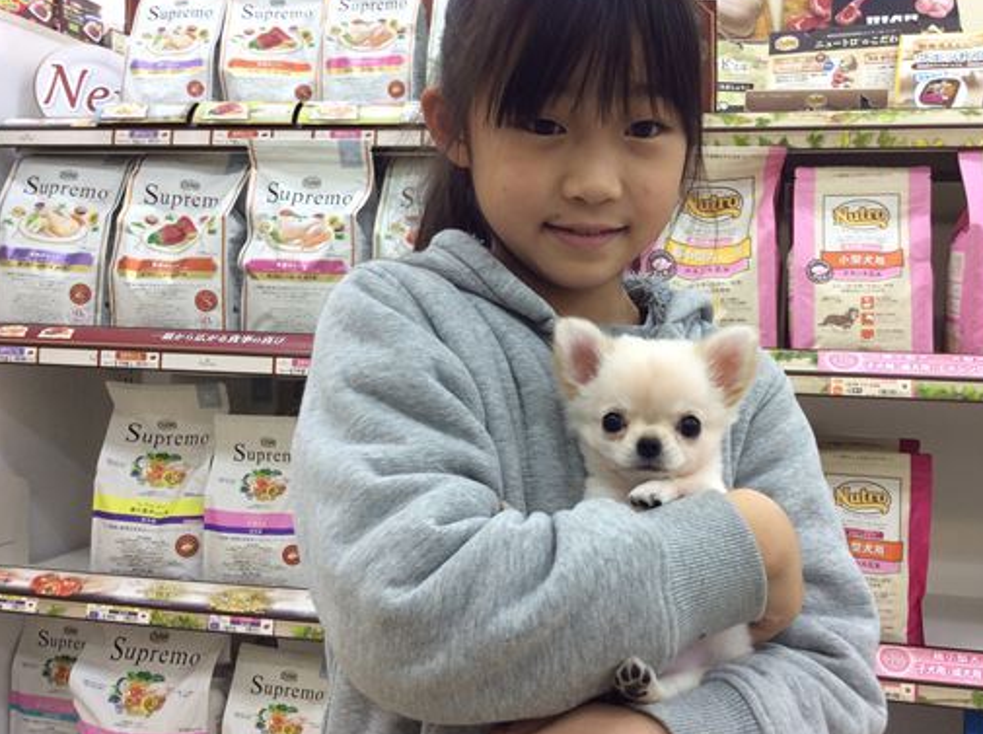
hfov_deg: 48.9
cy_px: 347
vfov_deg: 37.6
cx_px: 561
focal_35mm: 38
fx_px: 1077
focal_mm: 3.3
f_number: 2.4
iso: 50
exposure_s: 1/24
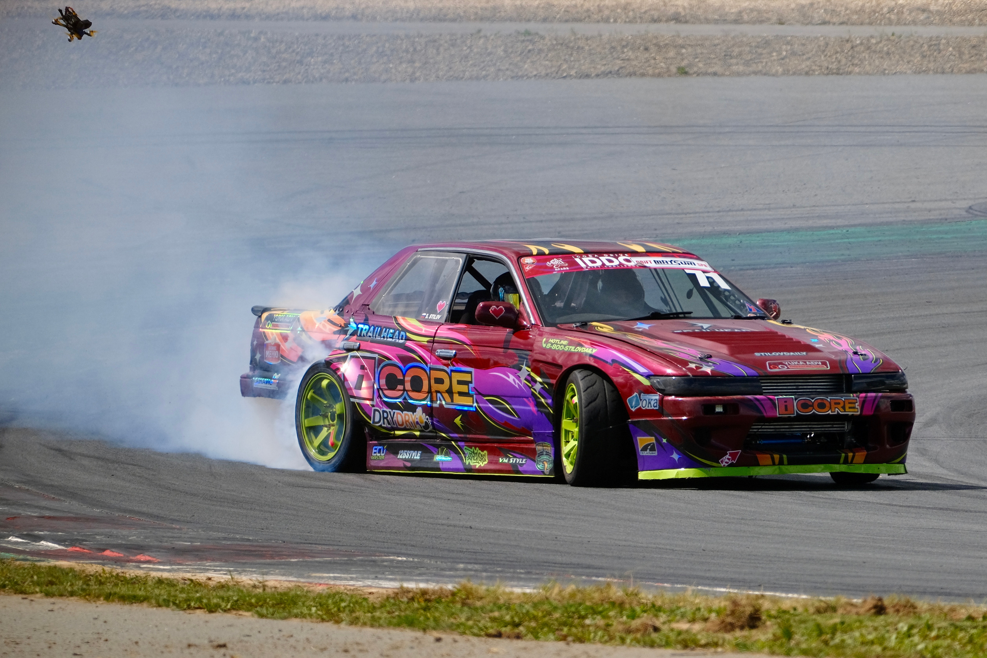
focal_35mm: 450
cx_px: 494
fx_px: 12337
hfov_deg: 4.6
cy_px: 329
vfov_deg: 3.1
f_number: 5.6
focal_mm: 300
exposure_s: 1/2700
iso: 320
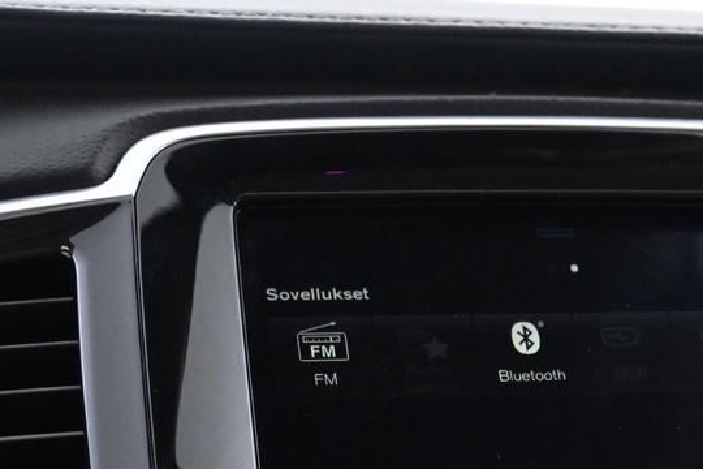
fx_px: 1845
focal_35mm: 94
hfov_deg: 21.4
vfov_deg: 13.7
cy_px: 693
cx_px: 499
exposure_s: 1/25
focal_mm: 21
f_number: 4
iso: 3200
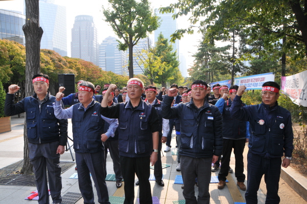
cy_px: 102
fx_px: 230
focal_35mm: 27
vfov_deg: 47.9
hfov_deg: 67.4
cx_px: 154
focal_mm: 18
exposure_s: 1/200
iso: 200
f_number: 5
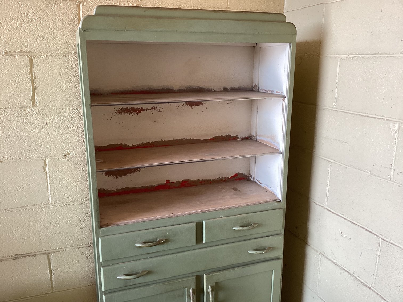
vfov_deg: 45.4
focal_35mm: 31
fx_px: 361
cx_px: 202
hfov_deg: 58.3
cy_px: 151
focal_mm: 3.3
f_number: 2.4
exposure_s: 1/120
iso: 80
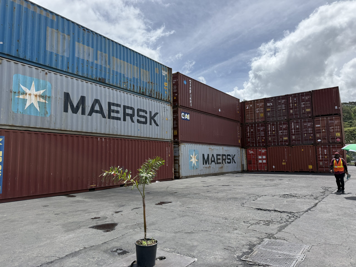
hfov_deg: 71.6
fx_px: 247
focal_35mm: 24
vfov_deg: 56.8
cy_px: 134
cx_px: 178
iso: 80
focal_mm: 6.76
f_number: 1.78
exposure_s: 1/6711
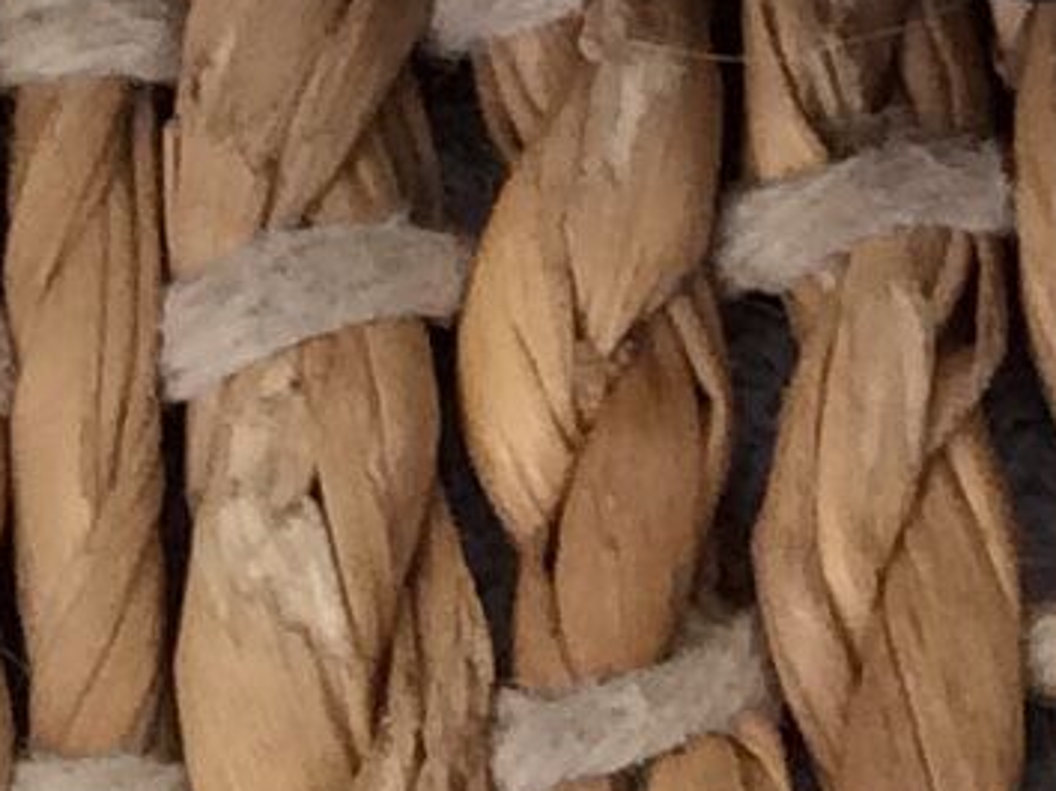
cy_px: -340
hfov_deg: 8.4
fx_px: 7134
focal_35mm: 234
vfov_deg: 6.3
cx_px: 922
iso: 80
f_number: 2.4
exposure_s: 1/25
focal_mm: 3.3
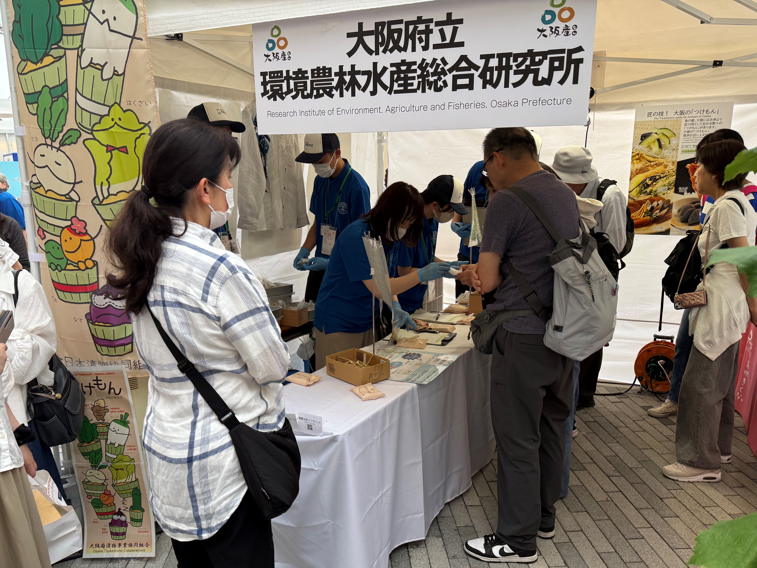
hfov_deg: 71.6
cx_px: 378
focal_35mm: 24
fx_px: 525
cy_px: 284
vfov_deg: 56.8
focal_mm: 6.76
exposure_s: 1/120
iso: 125
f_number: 1.78
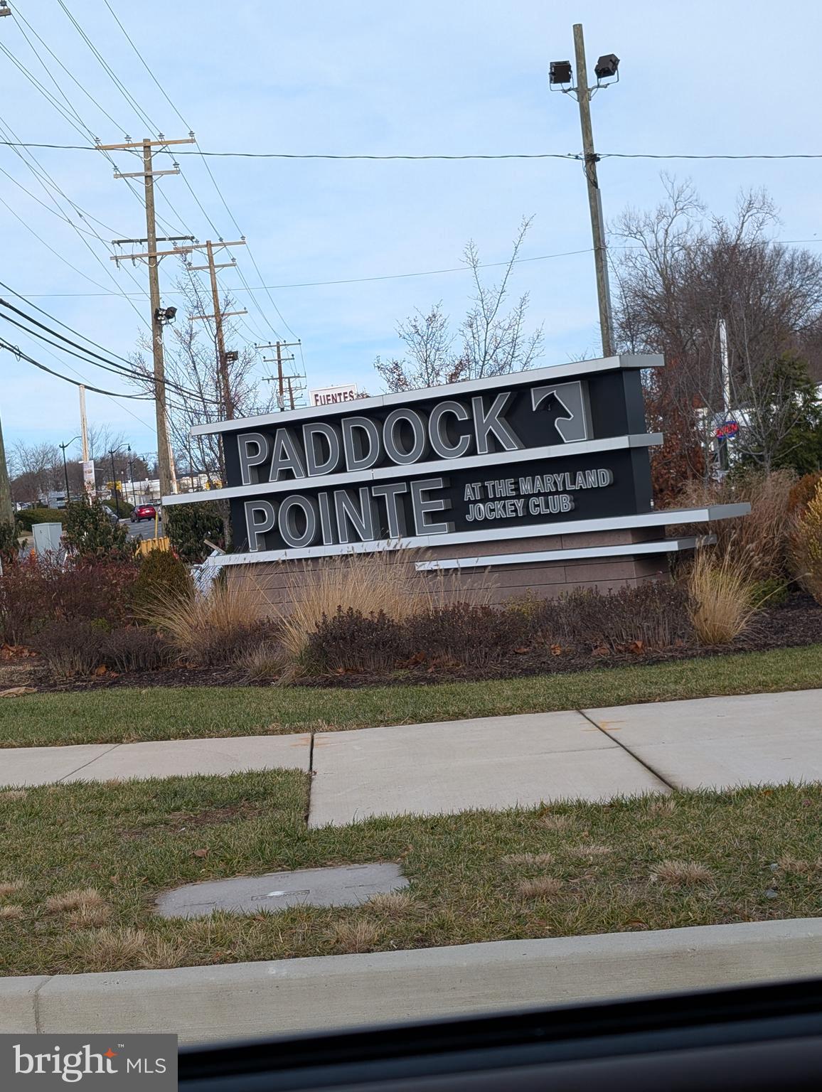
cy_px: 546
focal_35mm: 49
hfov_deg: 29.7
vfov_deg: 38.9
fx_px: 1548
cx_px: 411
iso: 23
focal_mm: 6.9
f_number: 1.68
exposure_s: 1/716
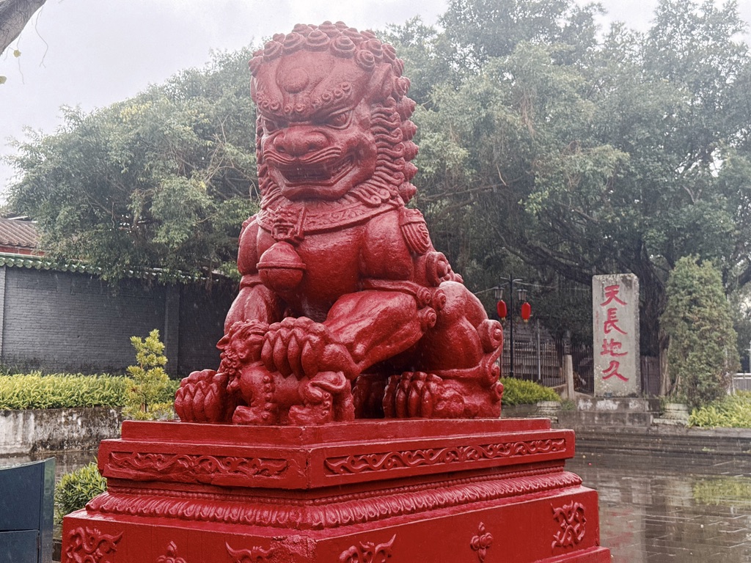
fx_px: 1041
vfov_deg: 30.3
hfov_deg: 39.7
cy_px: 282
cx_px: 376
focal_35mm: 48
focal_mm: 6.76
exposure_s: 1/578
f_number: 1.78
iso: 80
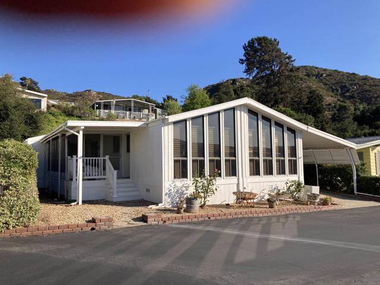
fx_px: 307
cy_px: 142
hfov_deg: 63.4
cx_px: 190
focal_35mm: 28
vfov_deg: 49.7
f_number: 1.8
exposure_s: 1/1845
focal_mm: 3.99
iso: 20
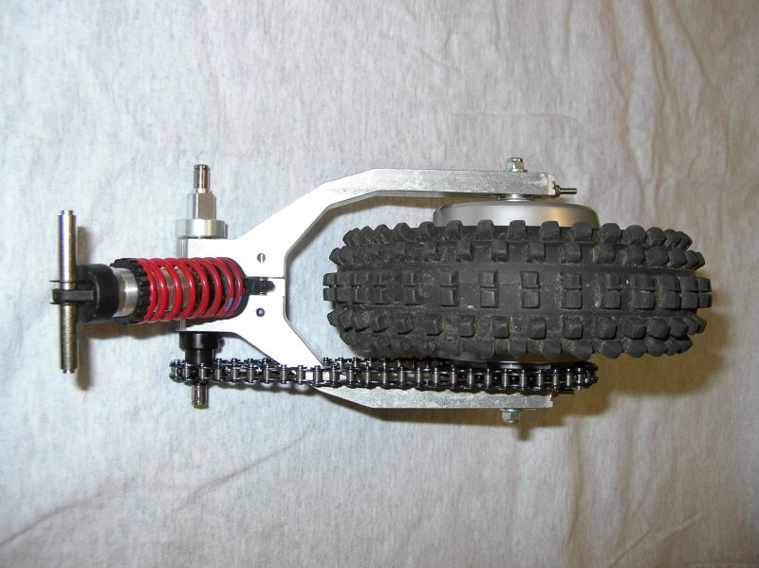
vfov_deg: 39.6
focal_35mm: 36
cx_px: 380
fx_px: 789
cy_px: 284
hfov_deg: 51.4
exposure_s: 1/60.1
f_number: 2.7
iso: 50
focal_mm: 6
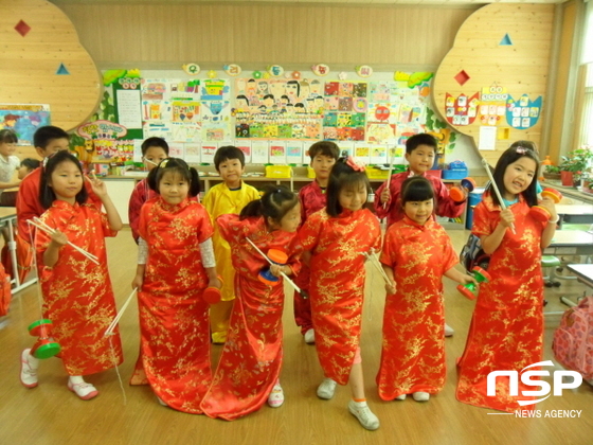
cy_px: 222
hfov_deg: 65.3
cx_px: 296
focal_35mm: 27
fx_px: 463
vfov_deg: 51.4
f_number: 3.5
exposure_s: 1/45
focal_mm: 4.9
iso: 400
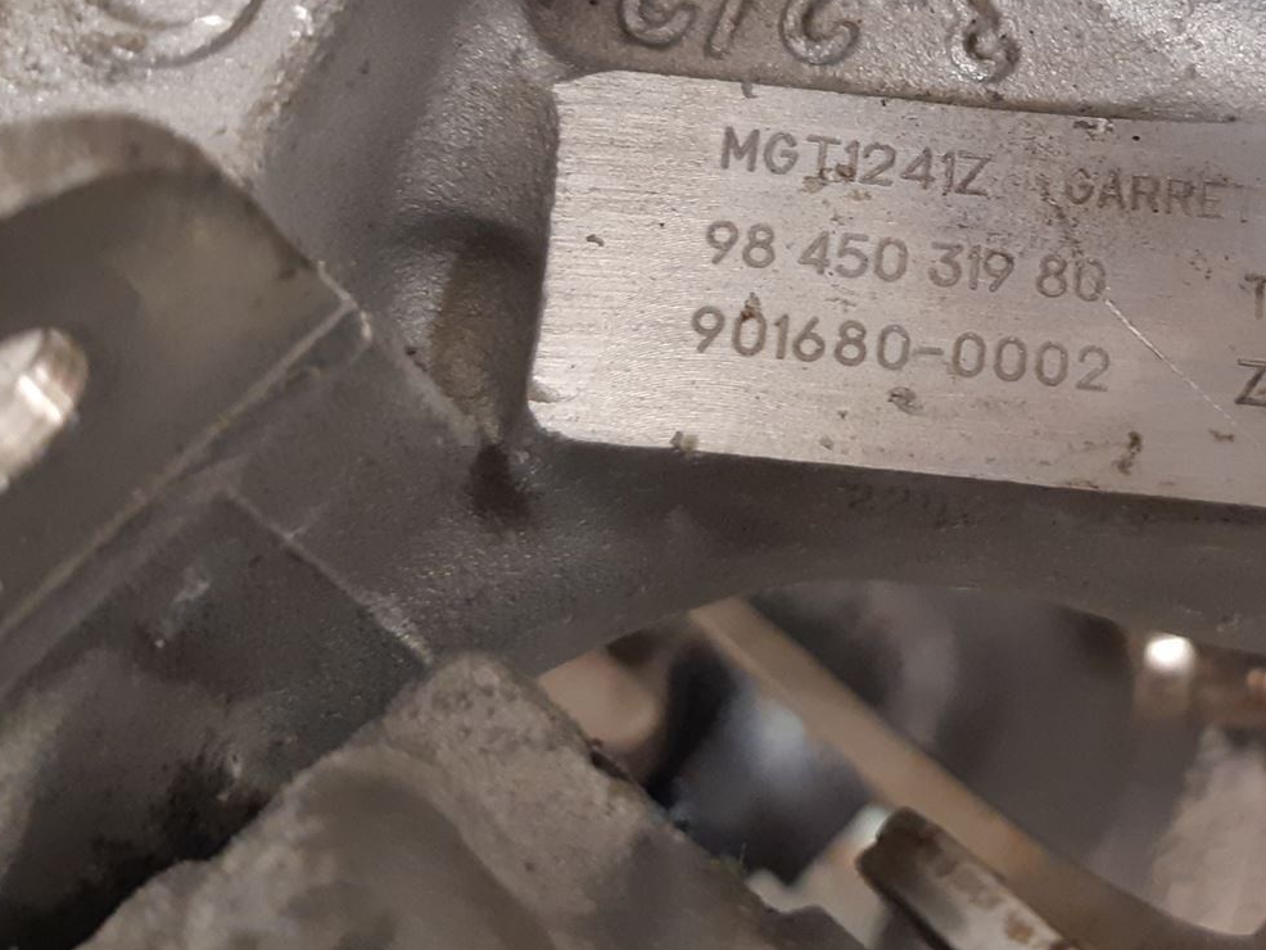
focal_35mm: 54
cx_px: 1028
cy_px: 258
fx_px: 1975
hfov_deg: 34.4
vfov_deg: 26.8
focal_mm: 3.93
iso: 250
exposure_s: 1/25
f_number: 1.7
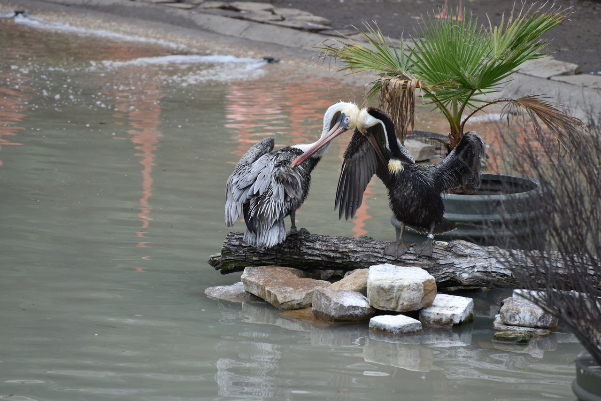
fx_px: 5009
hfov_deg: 6.9
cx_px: 300
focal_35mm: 300
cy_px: 200
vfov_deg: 4.6
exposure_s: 1/640
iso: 400
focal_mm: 300
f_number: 5.6
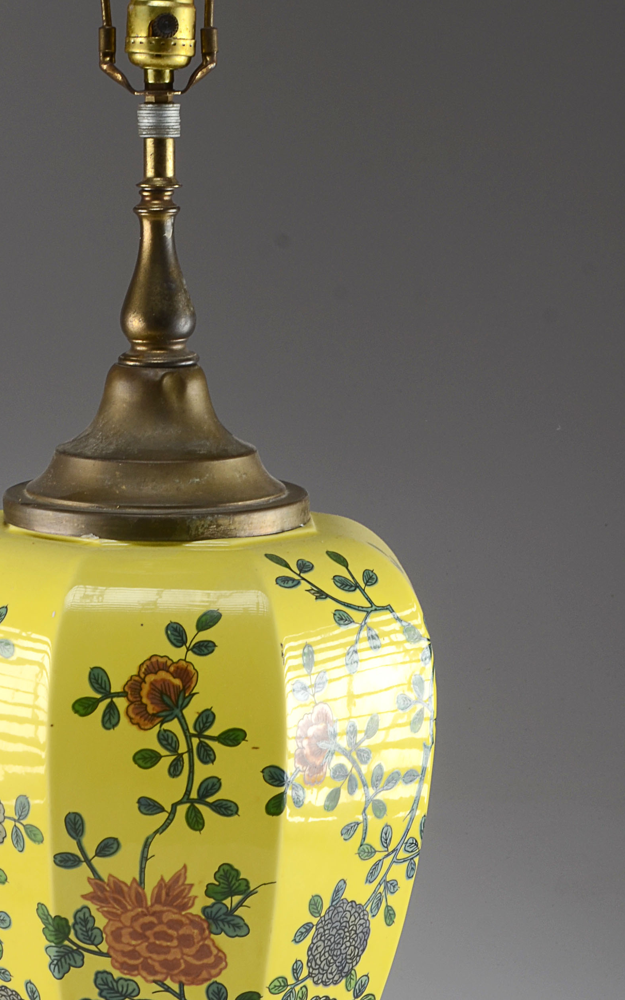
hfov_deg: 10.9
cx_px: 117
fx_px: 3271
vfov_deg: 17.4
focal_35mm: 120
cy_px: 492
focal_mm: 40
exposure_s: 1/80
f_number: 14
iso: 100
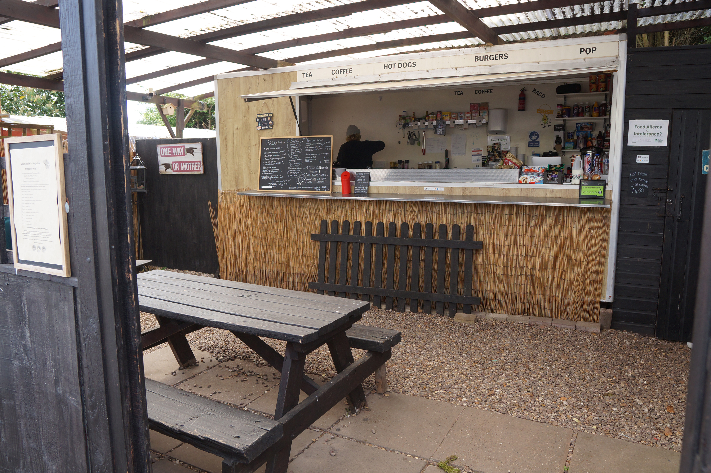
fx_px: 473
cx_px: 356
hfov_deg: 73.8
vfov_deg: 53.0
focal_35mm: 24
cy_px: 236
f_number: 4.5
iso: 200
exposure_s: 1/200
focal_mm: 16
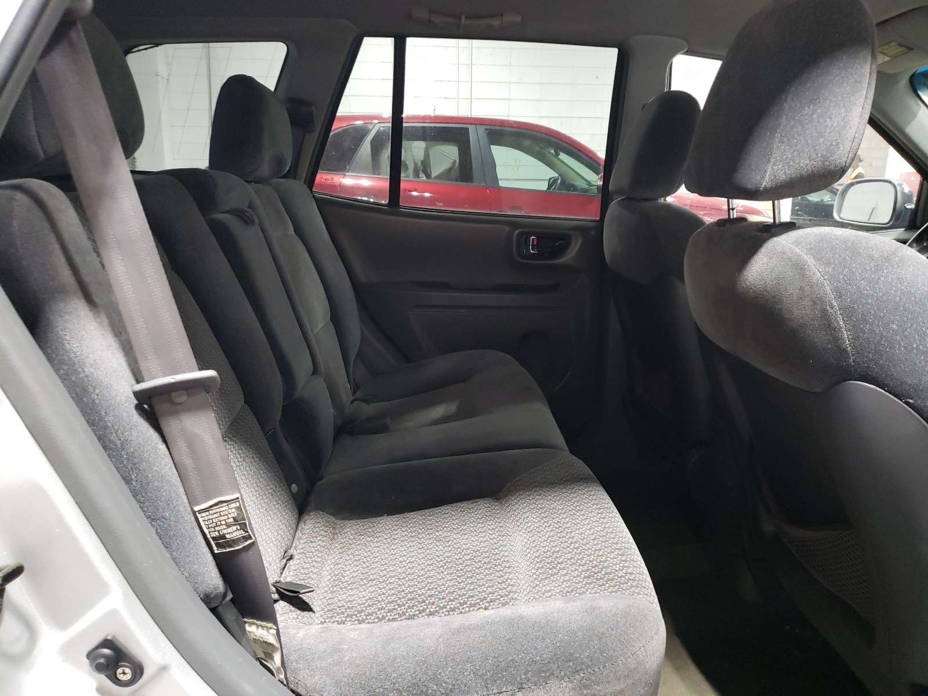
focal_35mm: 26
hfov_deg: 67.3
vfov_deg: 53.1
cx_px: 464
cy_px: 348
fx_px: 697
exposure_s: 1/30
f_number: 1.5
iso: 271
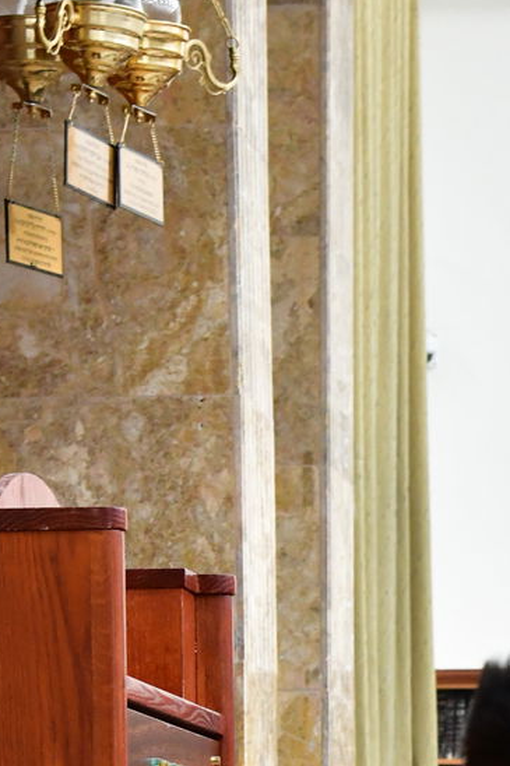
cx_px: 555
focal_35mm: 184
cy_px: 1048
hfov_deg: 7.4
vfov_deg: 10.9
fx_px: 3912
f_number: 5.6
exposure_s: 1/100
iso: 3200
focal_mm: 48
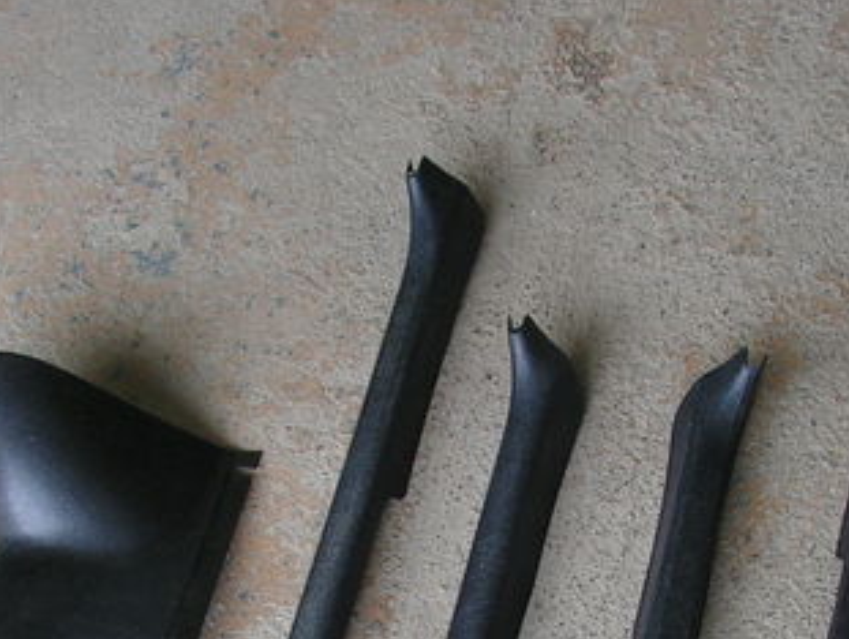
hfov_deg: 26.2
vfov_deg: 19.5
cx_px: 510
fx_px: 1817
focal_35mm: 74
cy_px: 601
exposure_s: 1/60
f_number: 3.2
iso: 64
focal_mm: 6
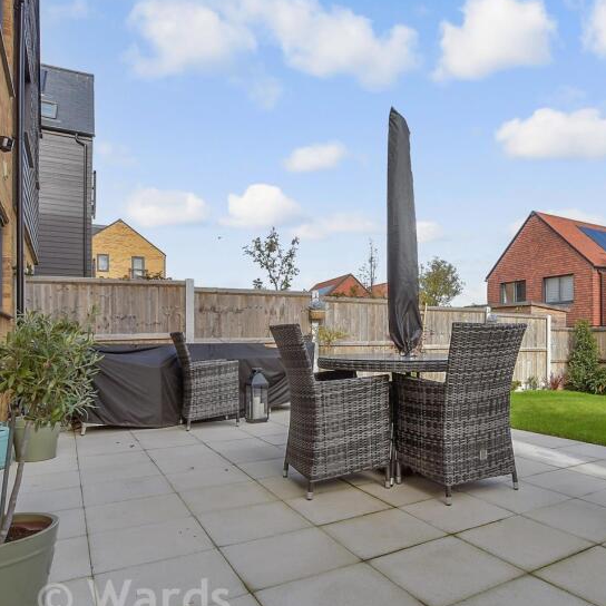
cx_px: 408
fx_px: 475
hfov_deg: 63.3
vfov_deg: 64.8
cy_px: 338
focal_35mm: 24
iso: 250
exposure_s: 1/250
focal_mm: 10
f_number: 8
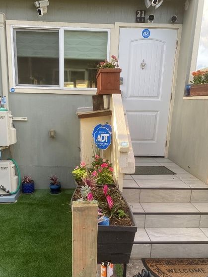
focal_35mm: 31
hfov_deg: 45.2
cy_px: 164
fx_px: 248
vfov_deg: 58.0
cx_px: 84
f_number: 1.8
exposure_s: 1/195
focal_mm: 4.25
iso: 32
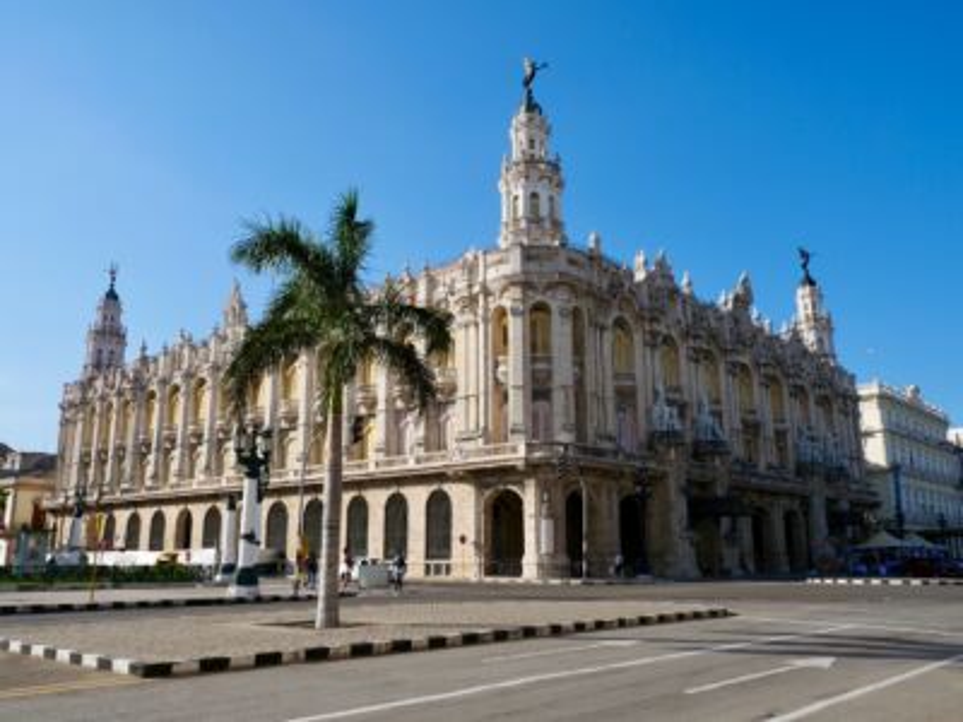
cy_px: 361
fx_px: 835
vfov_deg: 46.8
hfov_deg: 60.0
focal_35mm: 30
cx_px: 482
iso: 200
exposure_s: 1/320
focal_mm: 15
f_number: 11
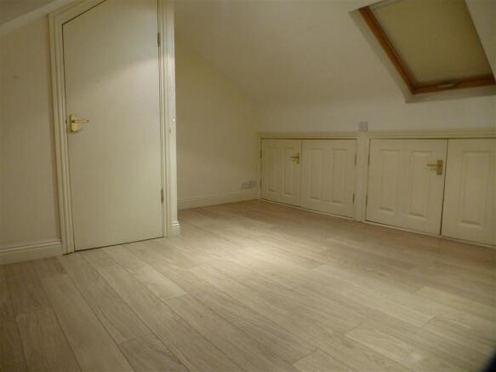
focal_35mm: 24
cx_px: 248
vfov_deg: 56.8
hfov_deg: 71.6
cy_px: 186
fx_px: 344
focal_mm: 4.3
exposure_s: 1/20
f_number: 3.3
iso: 400
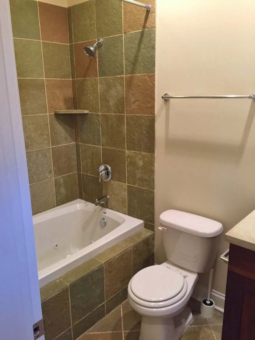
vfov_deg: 61.7
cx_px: 128
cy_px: 170
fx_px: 285
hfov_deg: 48.2
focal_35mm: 29
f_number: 2.2
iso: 100
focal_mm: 4.15
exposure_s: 1/30
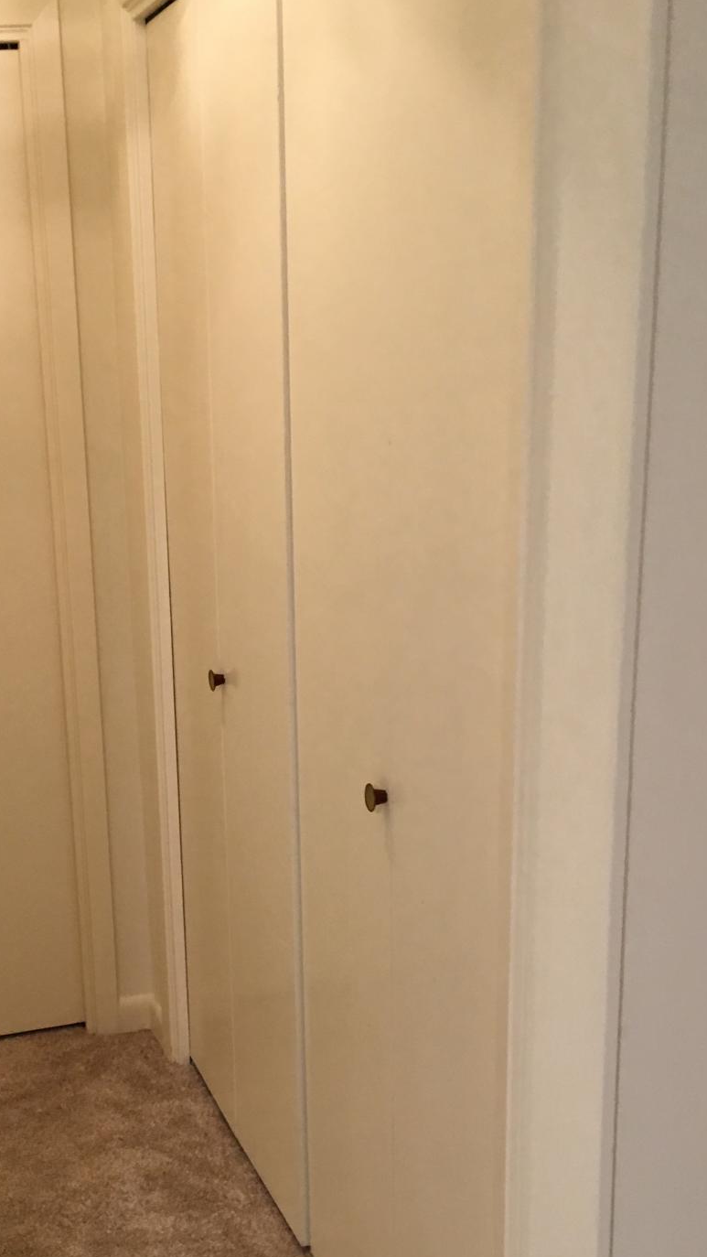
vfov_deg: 44.1
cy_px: 809
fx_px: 1533
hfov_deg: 25.4
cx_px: 109
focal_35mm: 46
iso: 50
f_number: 2.2
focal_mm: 4.15
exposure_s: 1/15
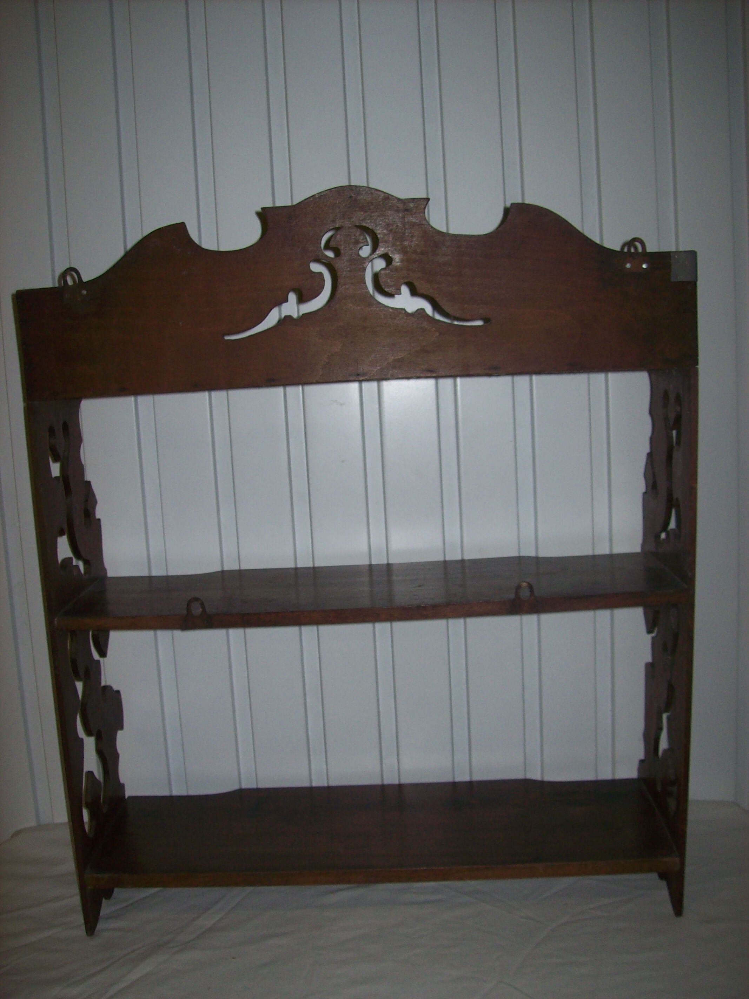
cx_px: 374
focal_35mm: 36
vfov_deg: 51.4
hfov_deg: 39.6
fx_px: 1039
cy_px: 500
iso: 80
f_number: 2.7
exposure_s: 1/64
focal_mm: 6
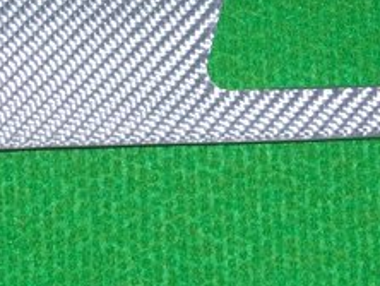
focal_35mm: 255
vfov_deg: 5.8
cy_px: 61
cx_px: 159
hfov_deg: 7.8
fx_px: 2802
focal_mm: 17.1
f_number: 4
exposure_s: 1/80
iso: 80
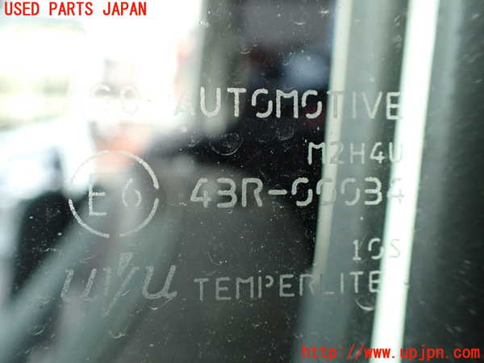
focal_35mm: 30
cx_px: 242
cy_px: 182
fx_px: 419
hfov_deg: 60.0
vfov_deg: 46.8
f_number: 2.3
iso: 320
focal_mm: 5.4
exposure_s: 1/125
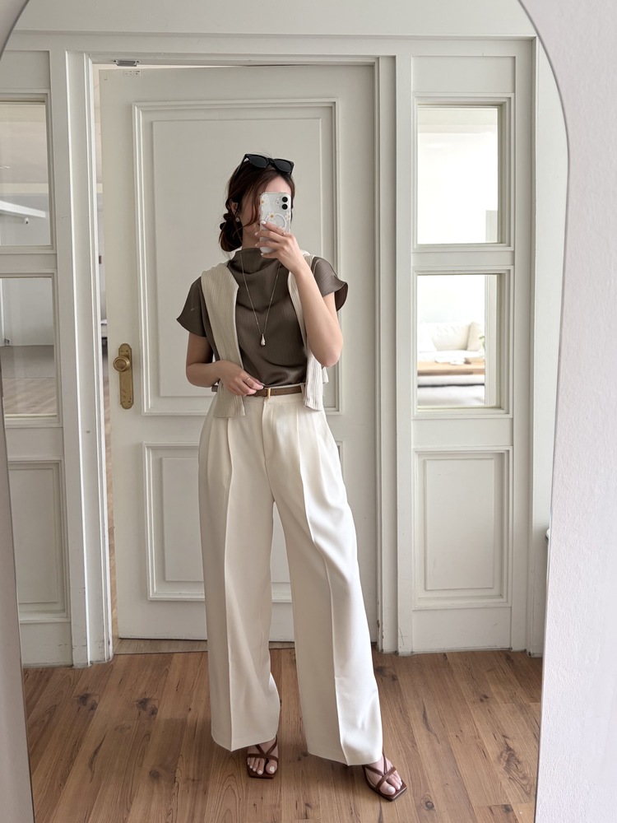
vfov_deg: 67.3
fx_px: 618
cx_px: 308
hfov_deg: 53.1
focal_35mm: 26
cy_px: 412
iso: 100
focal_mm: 5.96
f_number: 1.6
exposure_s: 1/121
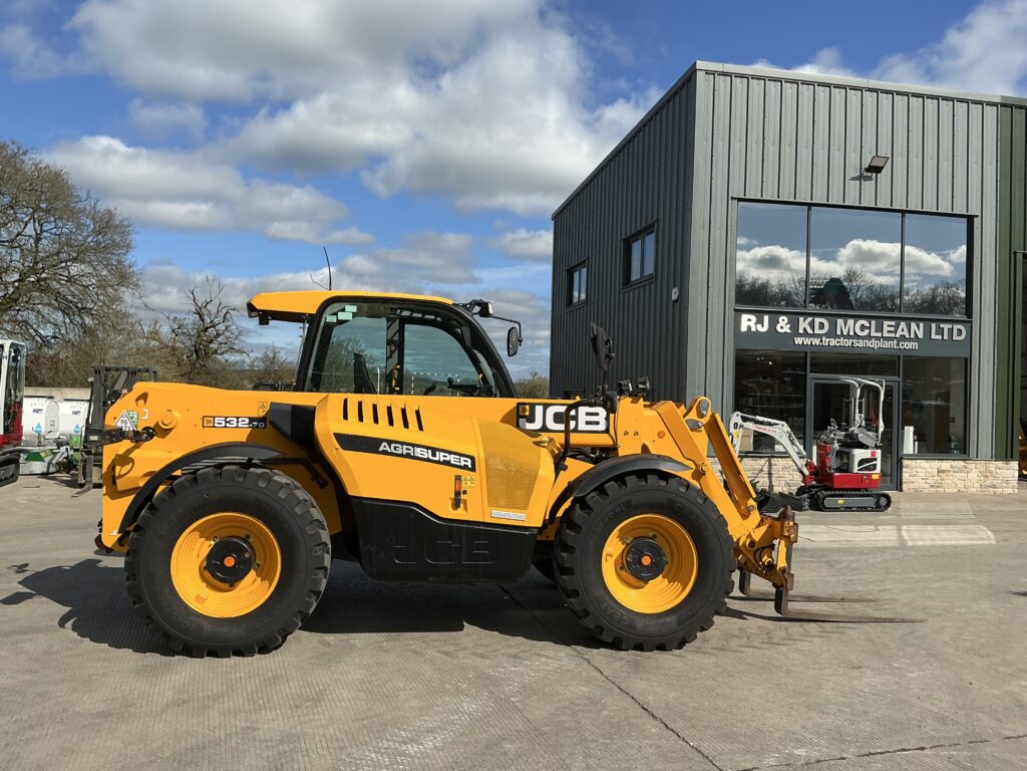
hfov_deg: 63.4
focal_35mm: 28
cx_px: 514
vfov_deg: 49.7
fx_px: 831
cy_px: 386
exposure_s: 1/2801
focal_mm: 3
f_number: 1.8
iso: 25
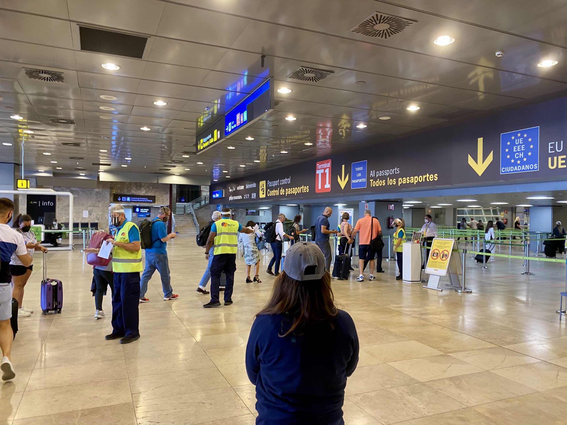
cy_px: 212
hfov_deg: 67.3
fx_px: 426
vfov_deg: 53.1
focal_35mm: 26
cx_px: 284
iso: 125
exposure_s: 1/50
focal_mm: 4.25
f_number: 1.8
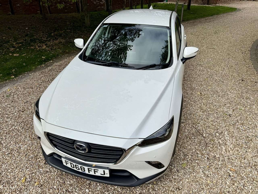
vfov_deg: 56.8
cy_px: 97
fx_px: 179
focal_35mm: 24
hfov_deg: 71.6
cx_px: 129
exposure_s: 1/4673
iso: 80
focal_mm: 6.76
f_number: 1.78
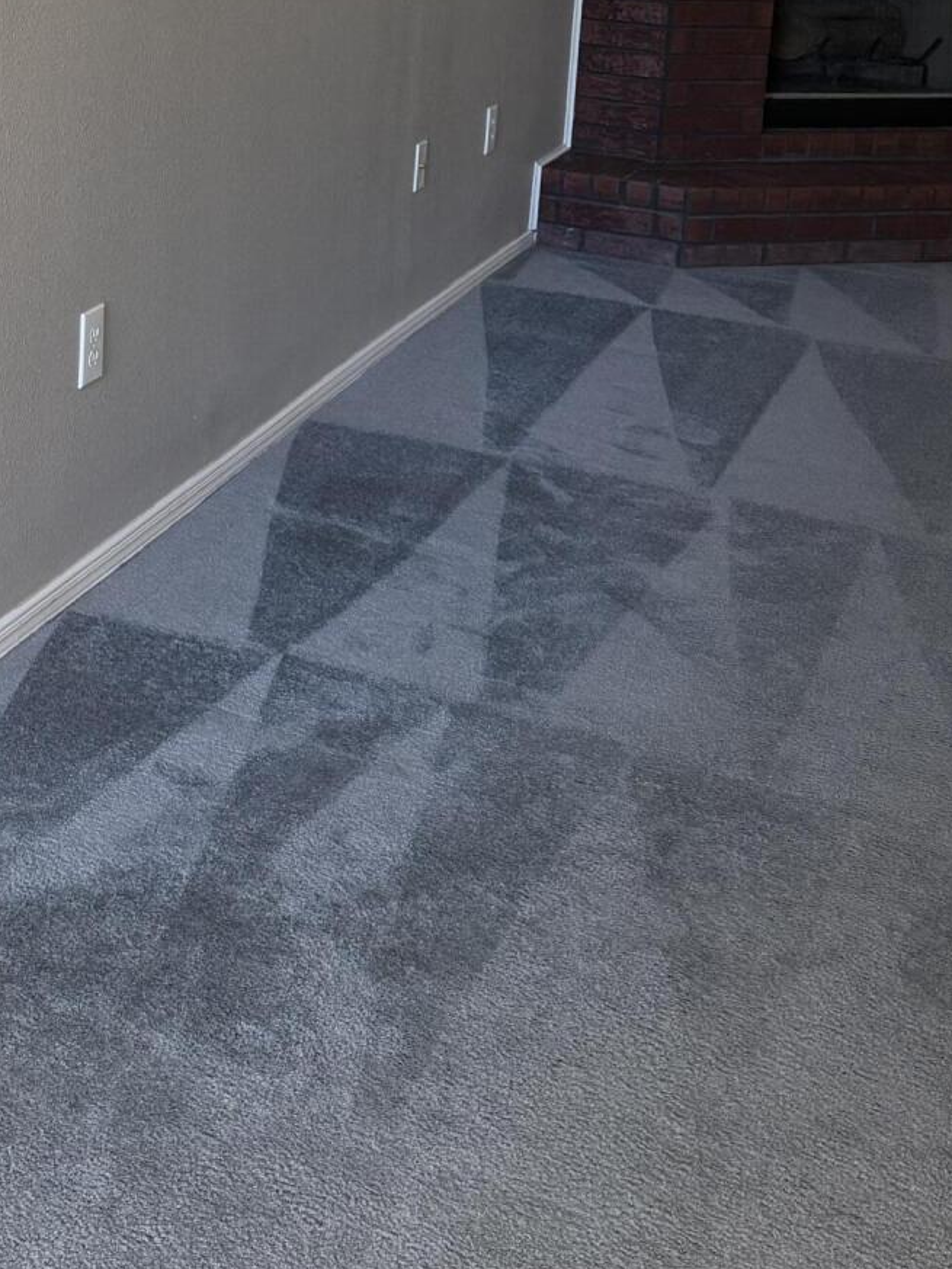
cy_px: -4
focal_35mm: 55
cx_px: -125
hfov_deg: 24.6
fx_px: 2016
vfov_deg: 32.1
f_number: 1.78
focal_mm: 6.76
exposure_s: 1/163
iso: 200
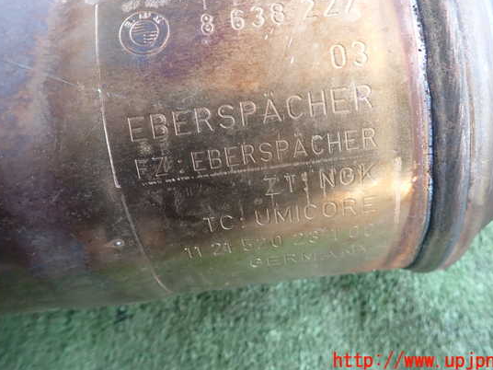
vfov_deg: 49.7
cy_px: 166
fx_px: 399
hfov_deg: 63.4
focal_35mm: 28
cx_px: 265
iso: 160
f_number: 2
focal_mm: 4.5
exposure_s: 1/125
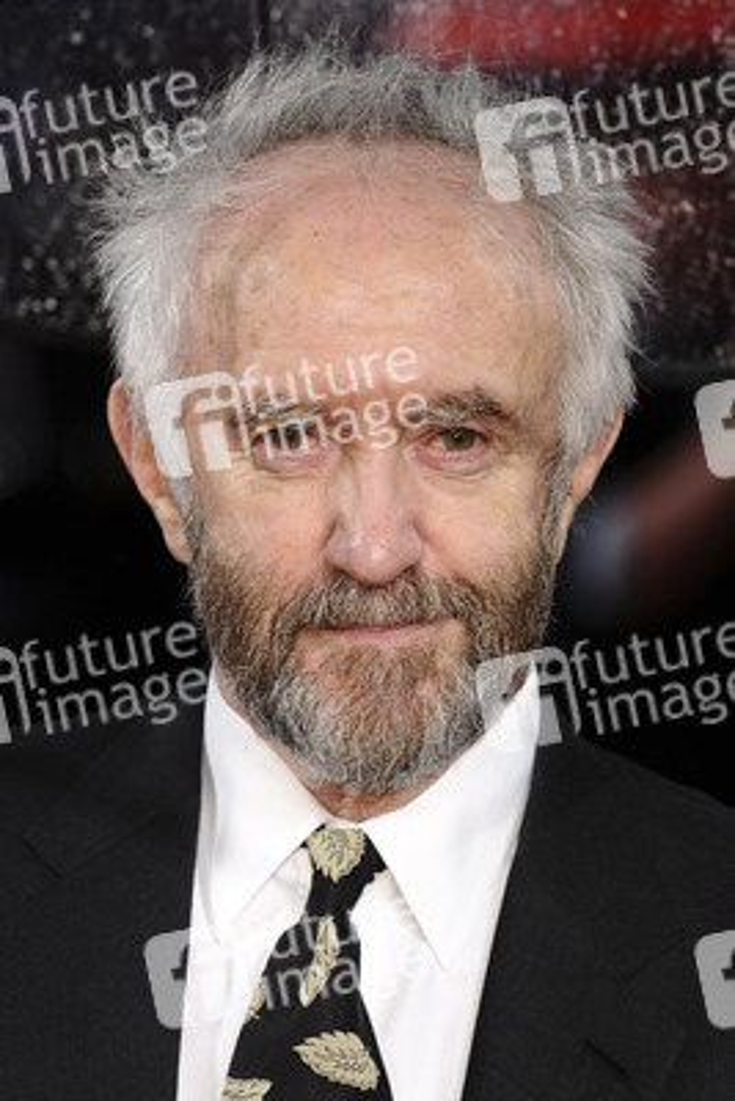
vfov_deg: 9.5
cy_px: 550
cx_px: 368
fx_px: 6655
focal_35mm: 218
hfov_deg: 6.3
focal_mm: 145
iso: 320
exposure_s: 1/250
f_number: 4.5
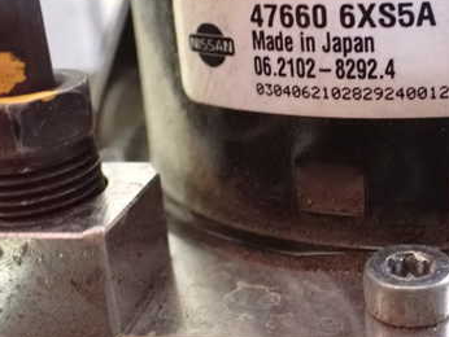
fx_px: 675
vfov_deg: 28.0
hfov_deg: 35.8
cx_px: 348
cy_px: 127
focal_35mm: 52
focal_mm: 5.4
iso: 1600
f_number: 2.3
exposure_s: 1/10
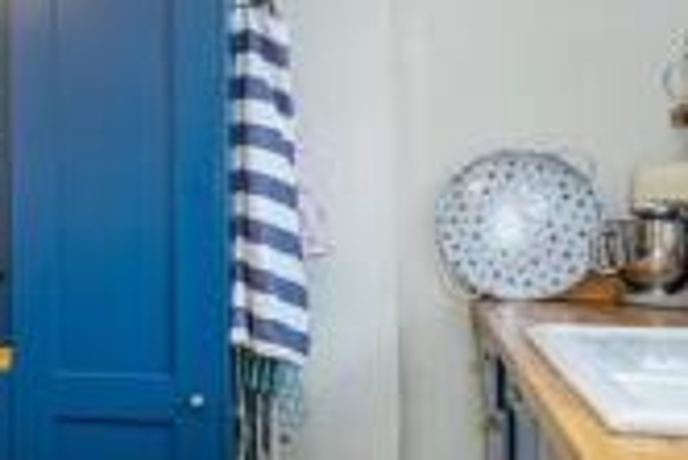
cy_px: 172
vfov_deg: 21.6
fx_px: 1205
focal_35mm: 63
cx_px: 2
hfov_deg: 29.7
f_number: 7.1
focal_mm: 10.5
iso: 250
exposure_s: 1/25
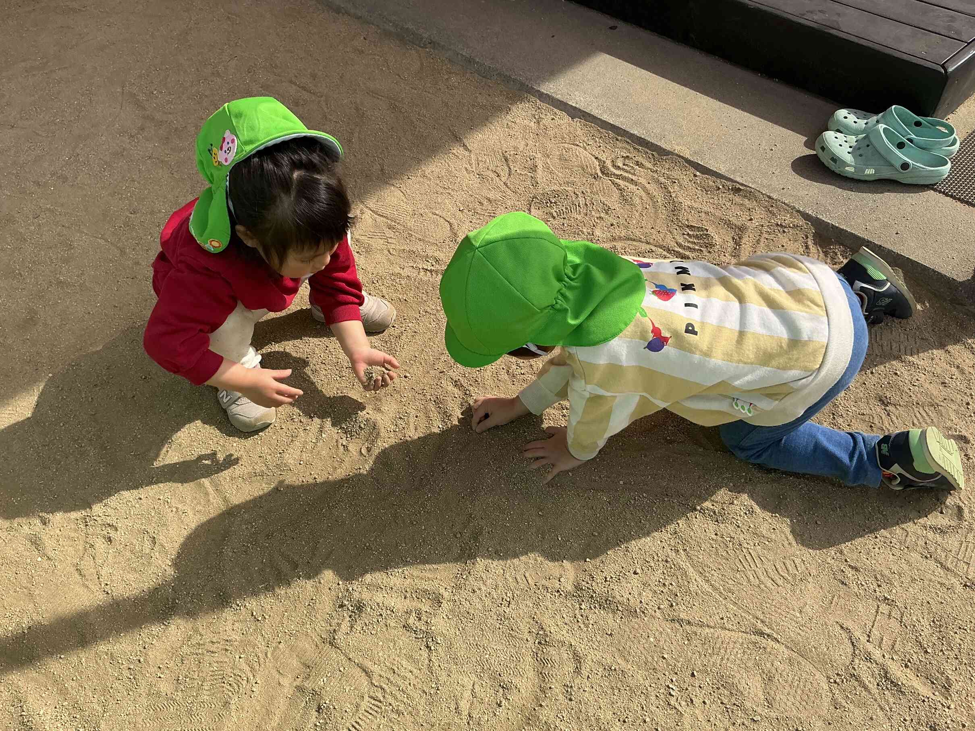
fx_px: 817
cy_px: 366
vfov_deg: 48.2
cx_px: 488
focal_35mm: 29
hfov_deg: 61.7
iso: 25
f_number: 1.8
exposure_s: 1/1342
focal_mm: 3
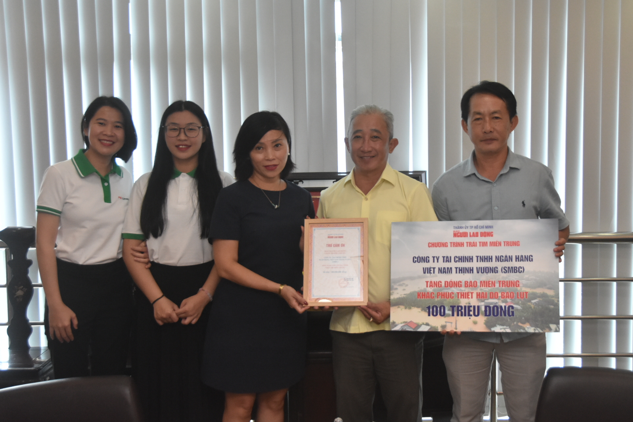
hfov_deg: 47.9
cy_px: 211
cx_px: 316
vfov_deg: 33.0
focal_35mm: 40
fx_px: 712
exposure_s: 1/250
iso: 1600
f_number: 4
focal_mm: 27
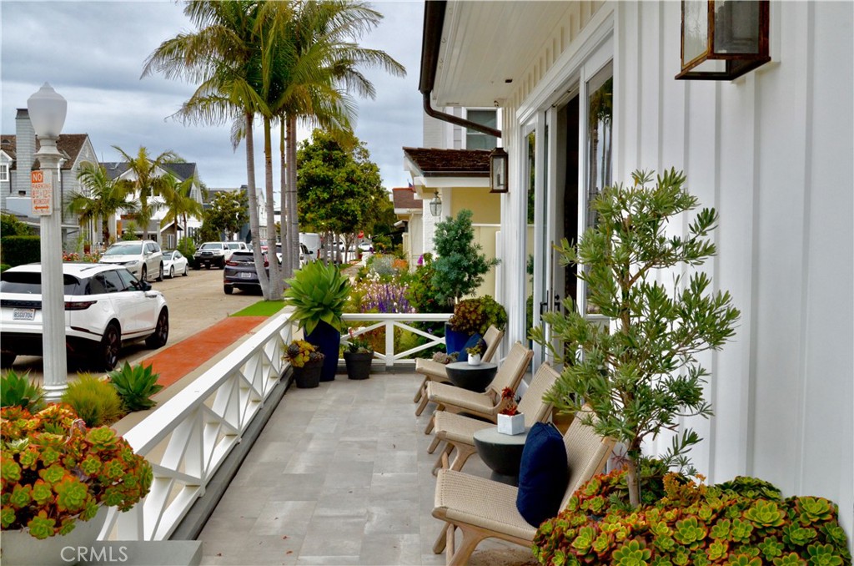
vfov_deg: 38.2
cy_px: 283
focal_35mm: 34
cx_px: 427
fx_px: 817
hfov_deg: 55.2
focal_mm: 23
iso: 800
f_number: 13
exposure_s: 1/750
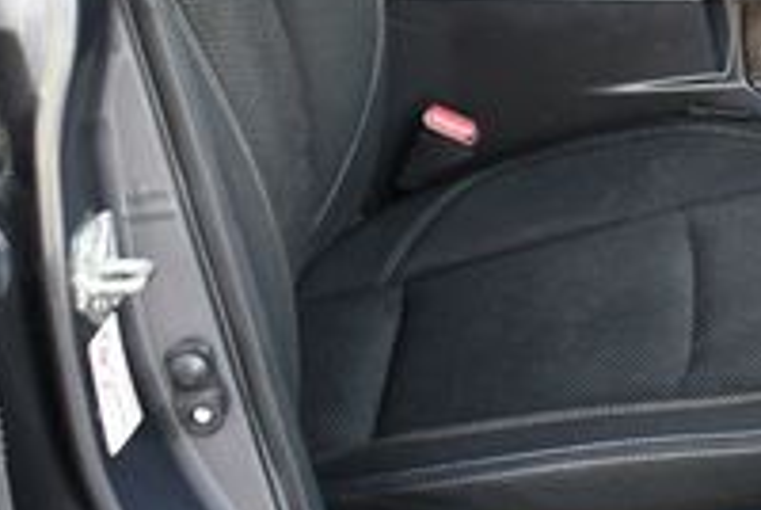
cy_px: 91
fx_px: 2435
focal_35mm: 115
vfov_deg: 11.9
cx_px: 776
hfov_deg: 17.3
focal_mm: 18
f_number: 3.5
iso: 800
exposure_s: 1/200
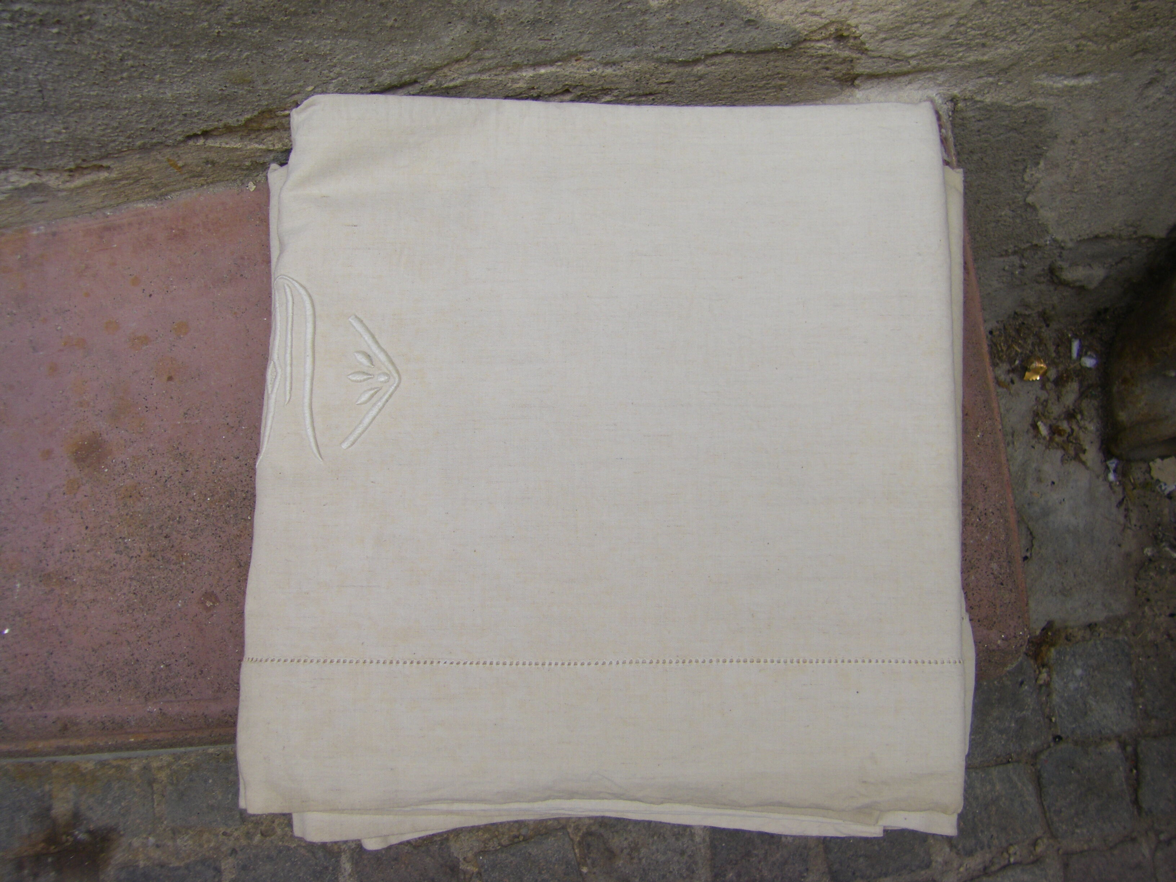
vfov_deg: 37.7
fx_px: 1291
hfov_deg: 49.0
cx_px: 588
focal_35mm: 38
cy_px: 441
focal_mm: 6.3
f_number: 3.5
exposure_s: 1/100
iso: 64
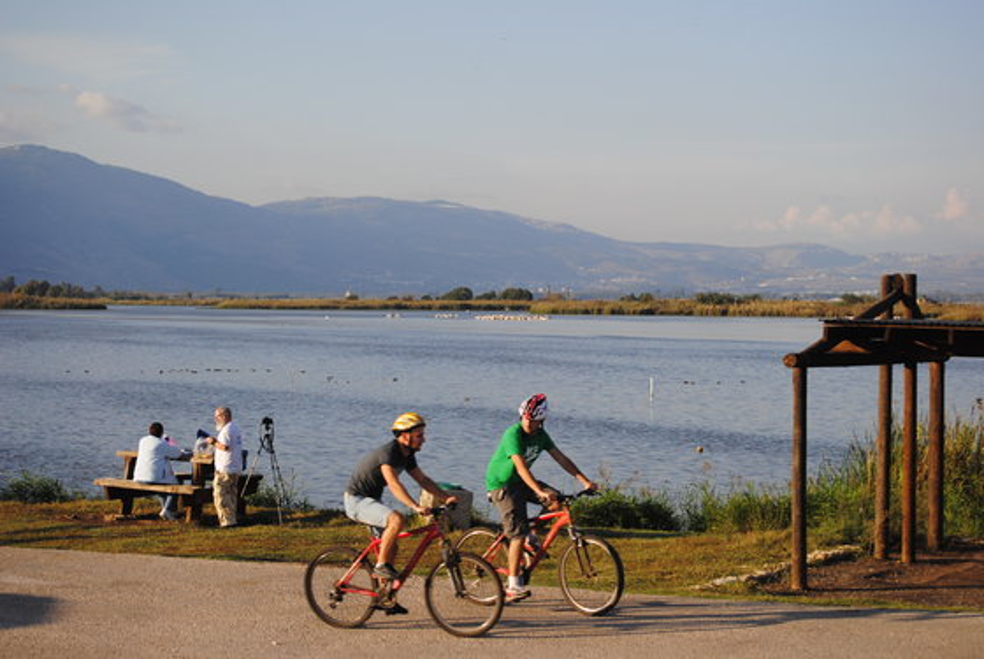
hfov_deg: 24.6
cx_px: 492
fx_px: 2258
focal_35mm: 82
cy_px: 330
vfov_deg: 16.6
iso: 110
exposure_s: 1/125
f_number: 5.6
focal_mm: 55
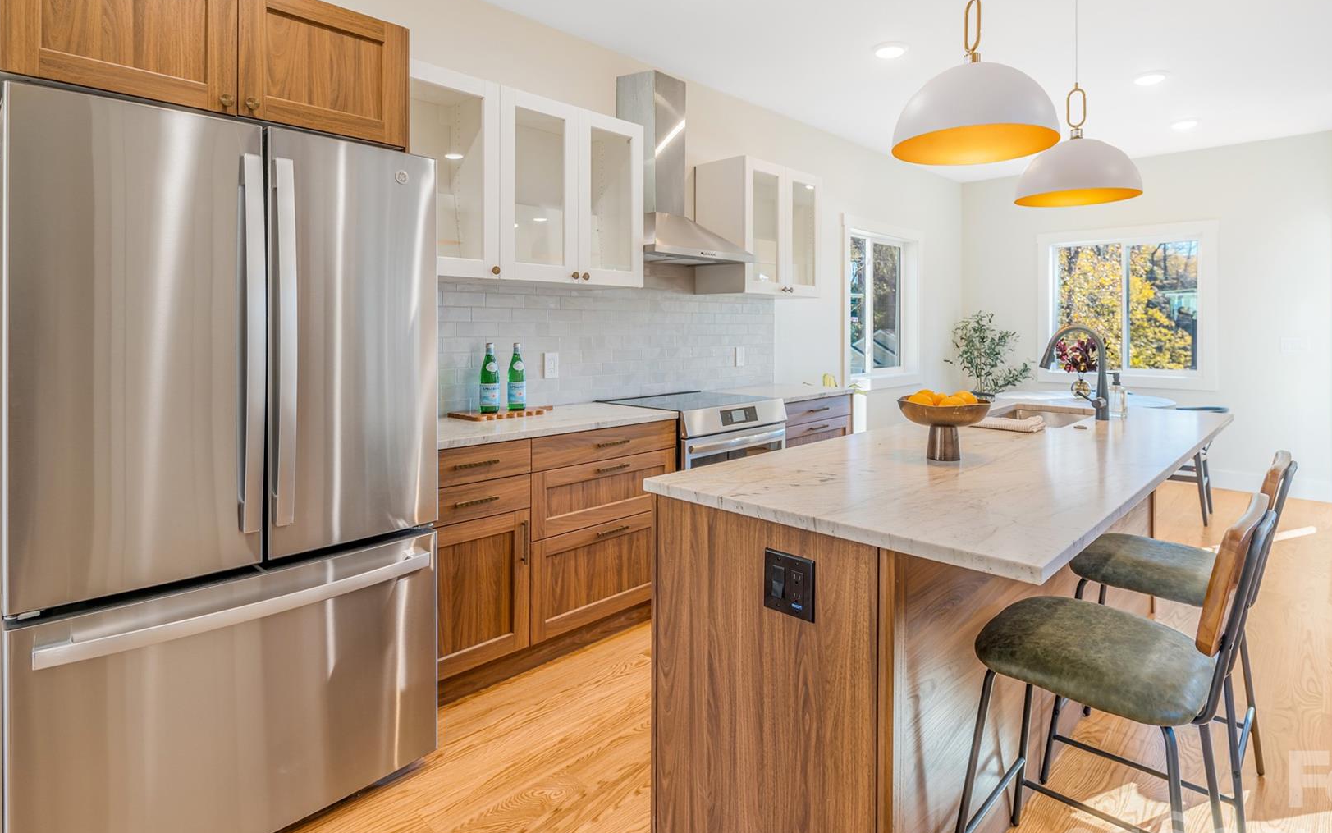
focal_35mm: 18
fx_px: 654
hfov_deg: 91.0
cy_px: 352
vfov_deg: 64.7
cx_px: 710
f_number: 4.5
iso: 100
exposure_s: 1/30
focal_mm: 14
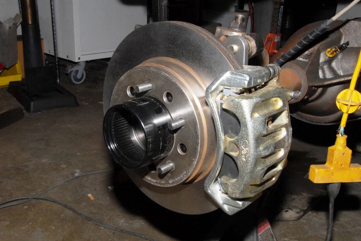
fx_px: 407
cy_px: 120
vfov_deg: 33.1
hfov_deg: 47.9
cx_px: 180
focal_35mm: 40
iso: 400
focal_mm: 27
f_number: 25
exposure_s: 1/60
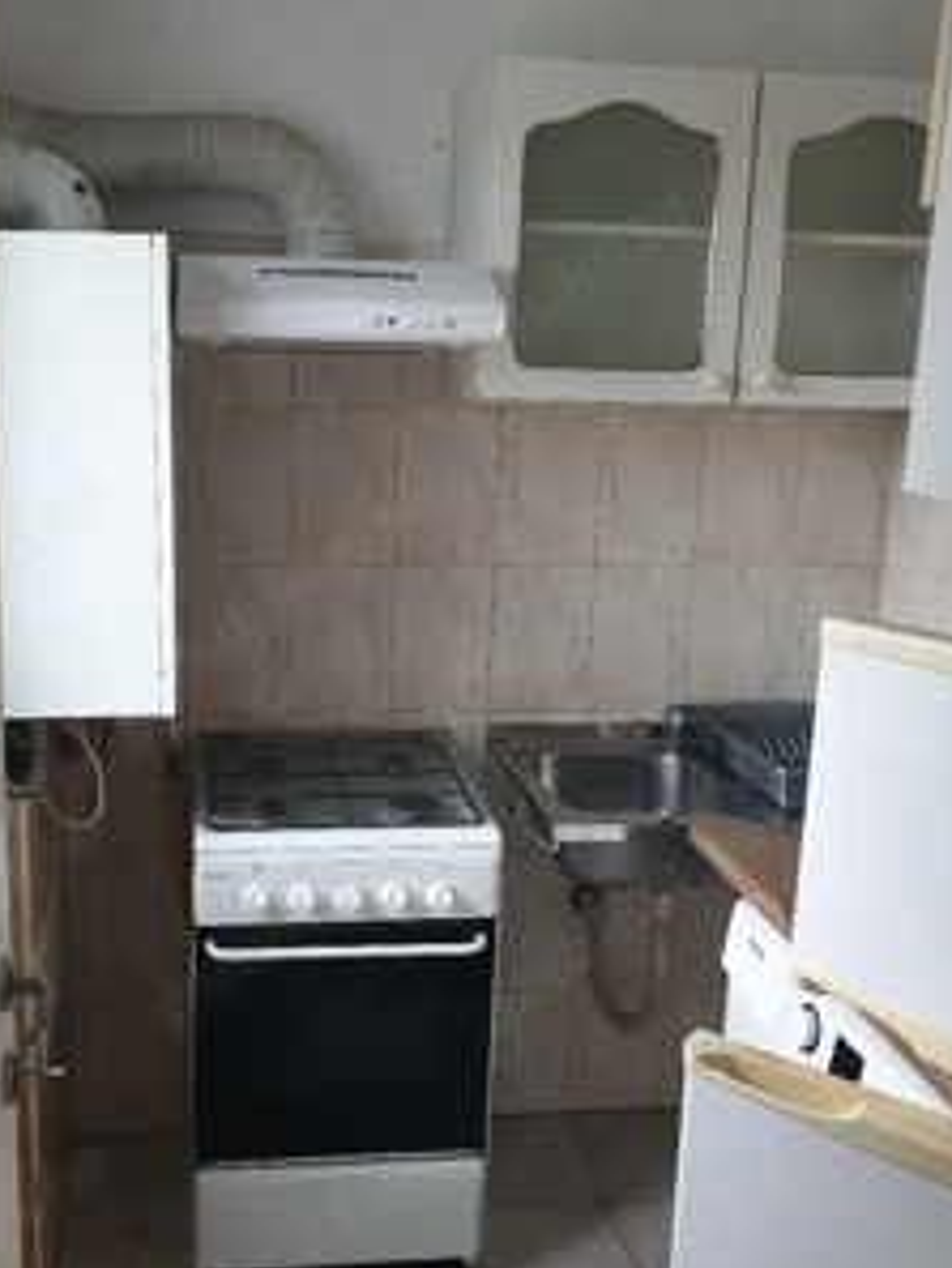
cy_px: 636
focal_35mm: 35
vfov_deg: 52.6
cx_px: 380
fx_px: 1282
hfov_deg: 40.5
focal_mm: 4.3
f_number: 2.4
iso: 100
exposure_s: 1/60.2
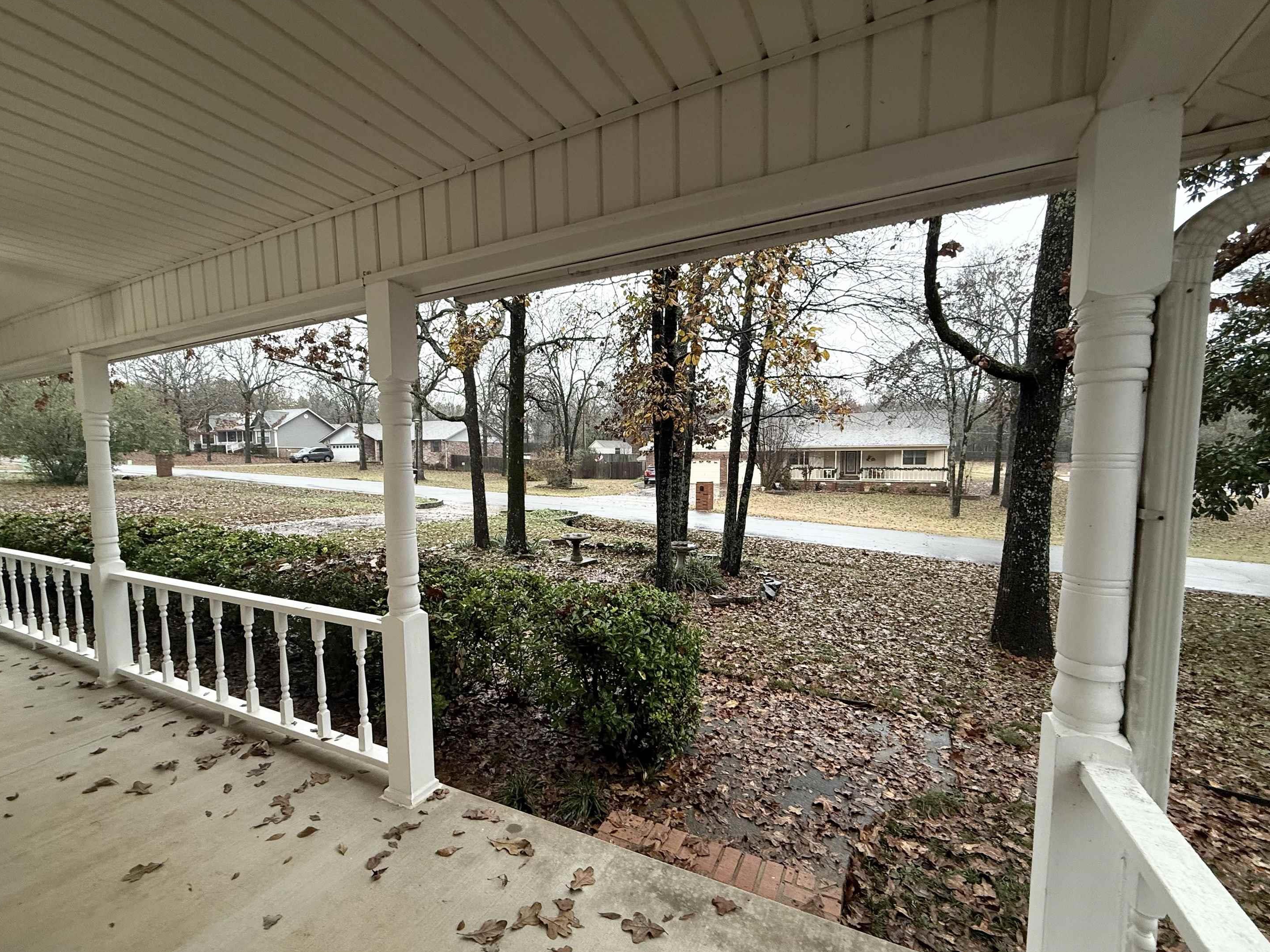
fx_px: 550
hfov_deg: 98.2
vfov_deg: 81.7
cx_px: 619
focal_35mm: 15
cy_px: 505
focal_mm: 2.22
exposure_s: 1/120
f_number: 2.2
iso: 100
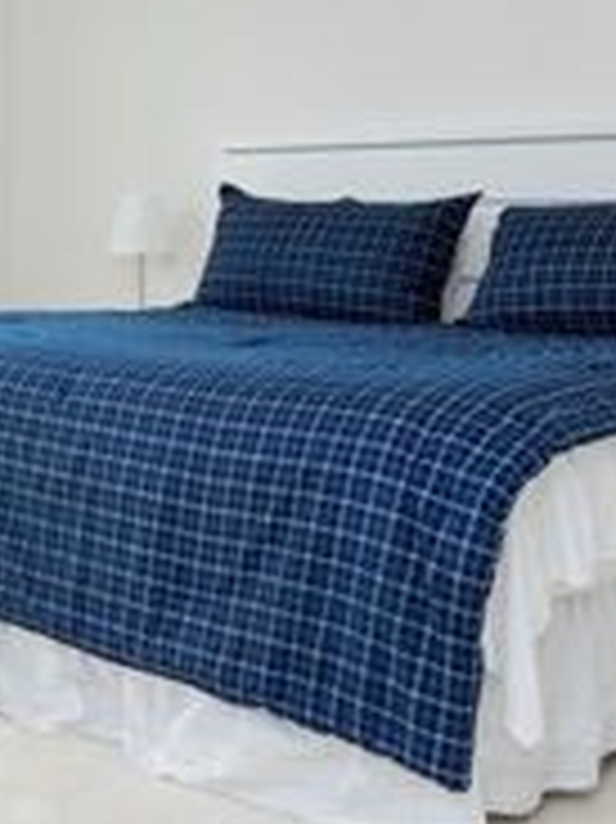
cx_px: -245
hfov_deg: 20.6
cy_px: 263
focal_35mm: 63
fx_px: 1497
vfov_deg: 30.5
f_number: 13
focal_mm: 17
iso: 1000
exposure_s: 1/60
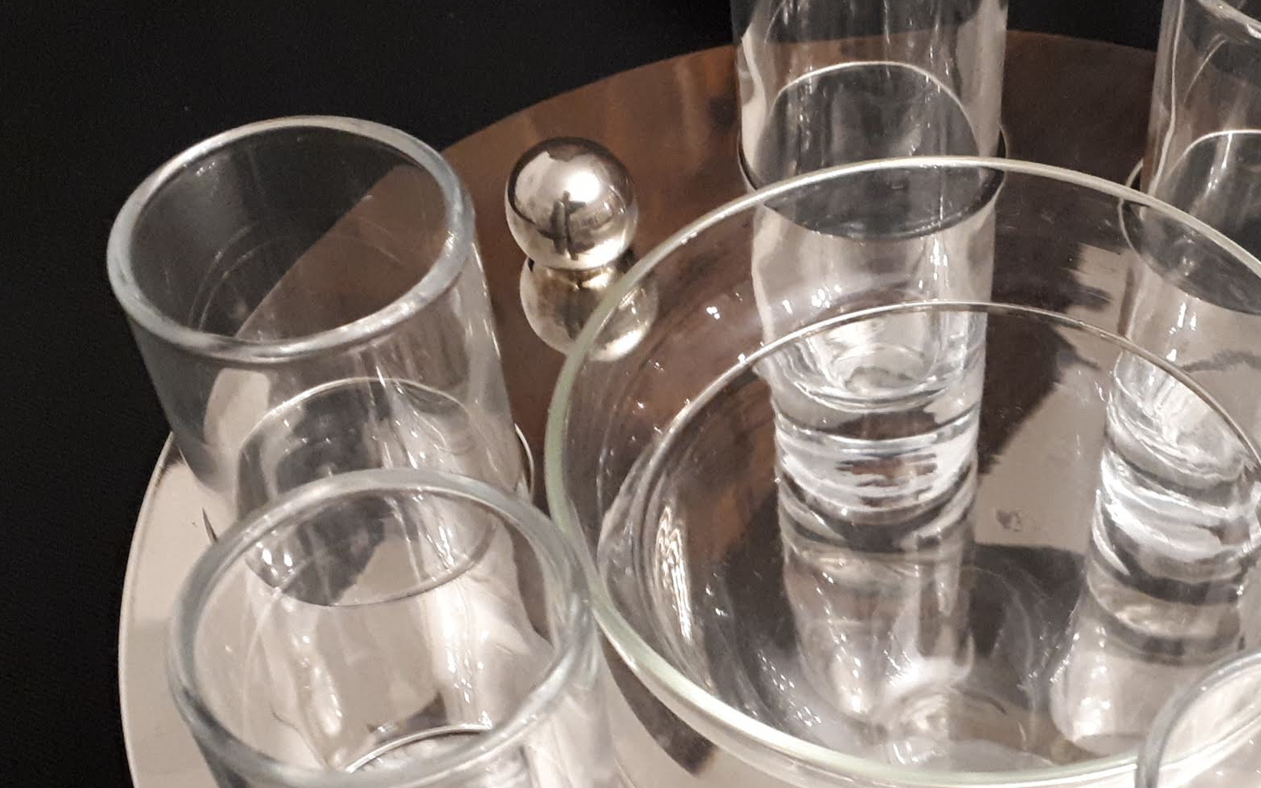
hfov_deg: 32.8
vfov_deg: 21.3
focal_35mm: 60
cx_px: 1048
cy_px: 662
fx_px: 2062
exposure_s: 1/17
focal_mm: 3.6
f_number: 1.9
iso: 500
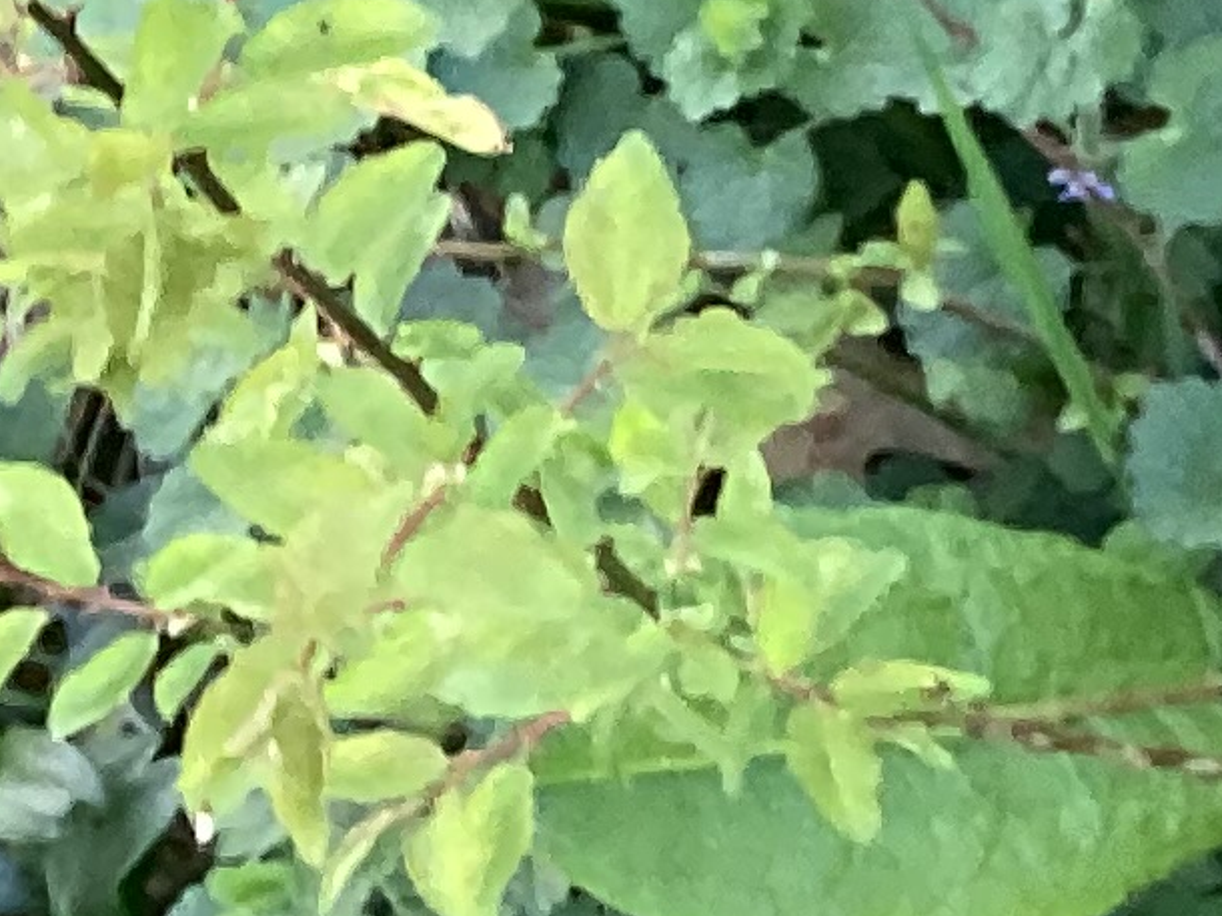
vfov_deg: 8.7
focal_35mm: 166
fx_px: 5858
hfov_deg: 10.2
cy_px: -589
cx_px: 3009
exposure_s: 1/100
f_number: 2.4
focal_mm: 3.3
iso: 80
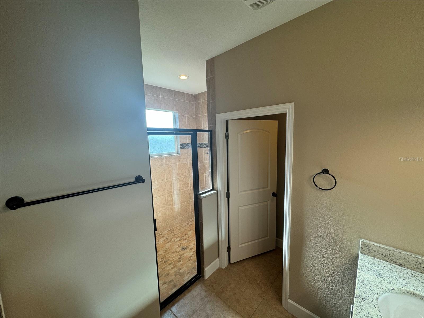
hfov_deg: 102.1
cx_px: 212
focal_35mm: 14
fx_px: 171
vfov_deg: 85.7
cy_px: 159
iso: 125
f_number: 2.2
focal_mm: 2.22
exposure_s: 1/120
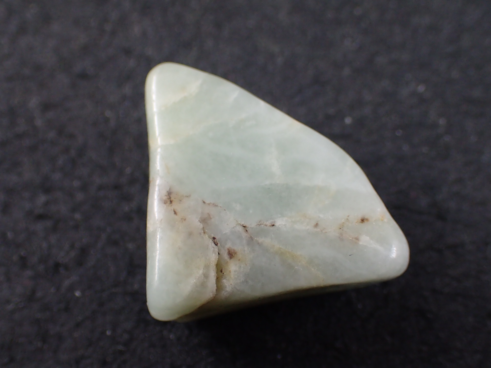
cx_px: 246
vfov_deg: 27.5
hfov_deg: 36.2
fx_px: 752
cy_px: 184
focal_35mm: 53
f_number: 3.4
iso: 400
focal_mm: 9.61
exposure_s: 1/200
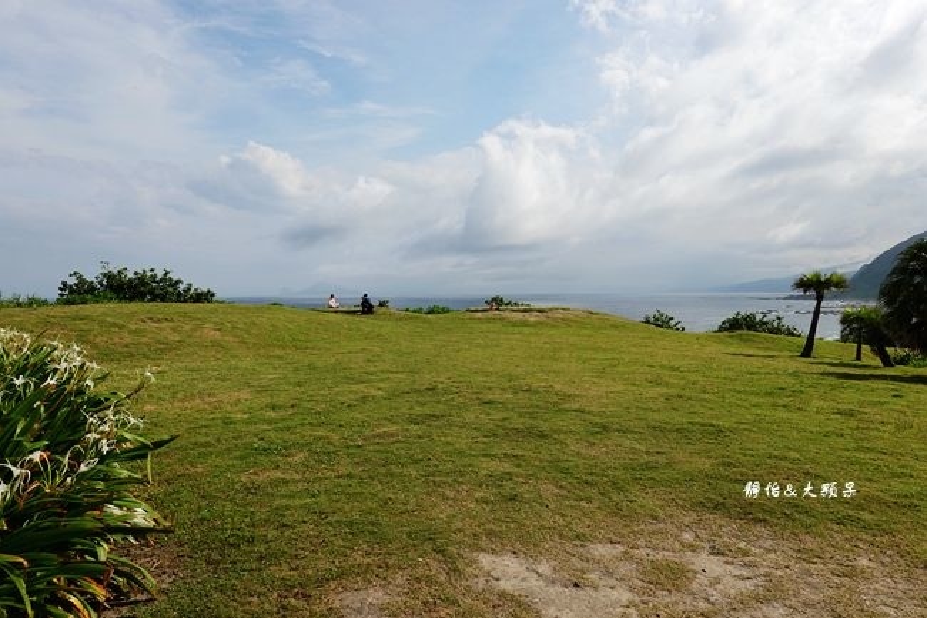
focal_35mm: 24
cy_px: 309
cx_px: 464
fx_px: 618
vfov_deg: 53.1
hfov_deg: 73.8
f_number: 5.6
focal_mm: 9
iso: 125
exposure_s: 1/500
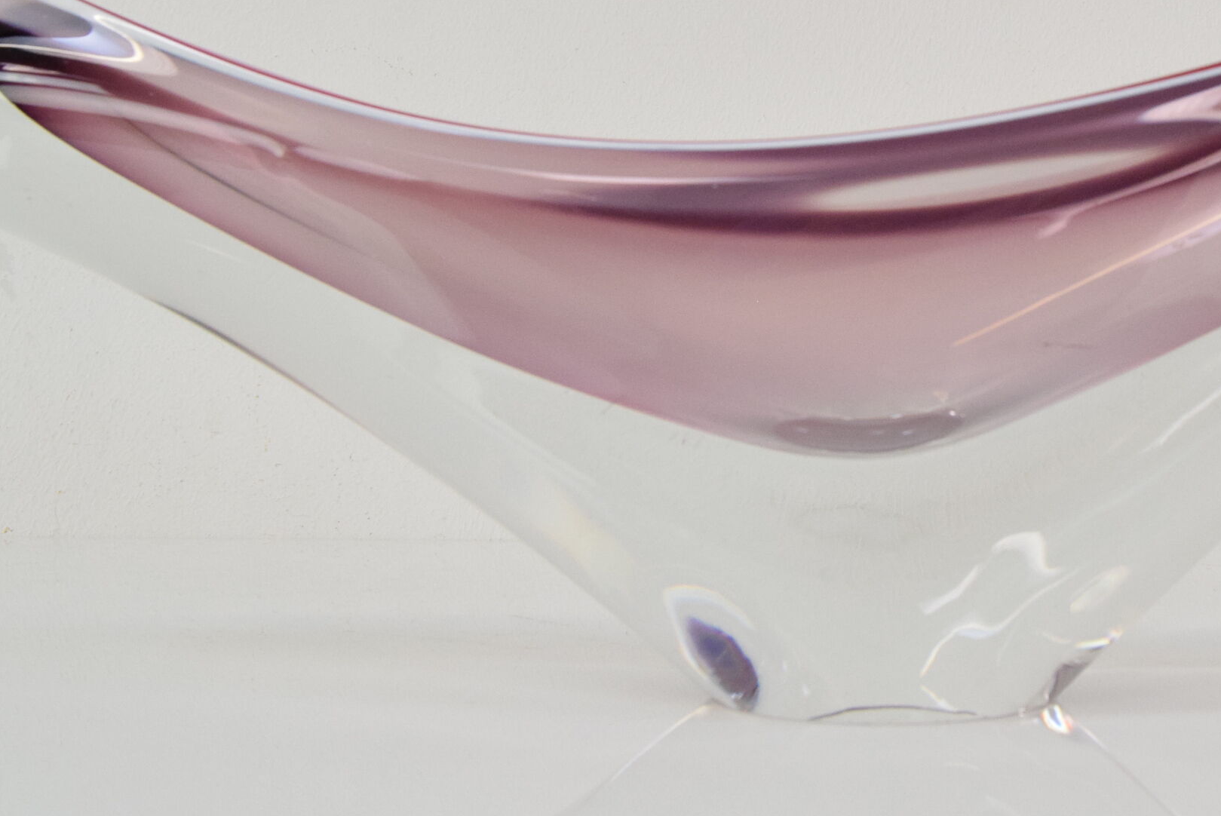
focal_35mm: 61
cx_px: 886
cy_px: 159
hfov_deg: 32.4
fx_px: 2070
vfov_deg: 22.0
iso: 1600
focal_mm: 22
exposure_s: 1/250
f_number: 8
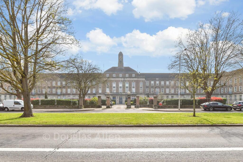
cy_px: 81
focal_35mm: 15
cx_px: 122
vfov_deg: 77.3
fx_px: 101
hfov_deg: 100.4
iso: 400
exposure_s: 1/800
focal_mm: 10
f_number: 7.1
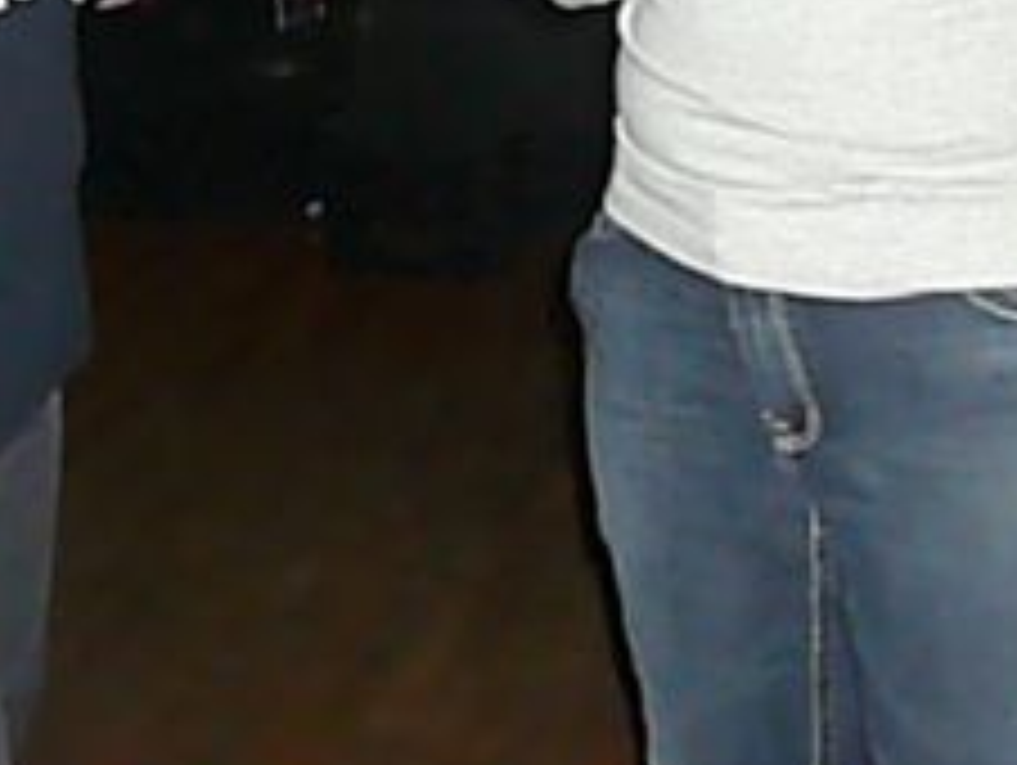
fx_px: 2912
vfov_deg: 14.6
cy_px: -104
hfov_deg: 19.6
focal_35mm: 99
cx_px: 212
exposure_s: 1/30
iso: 800
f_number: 2.8
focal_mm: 5.2
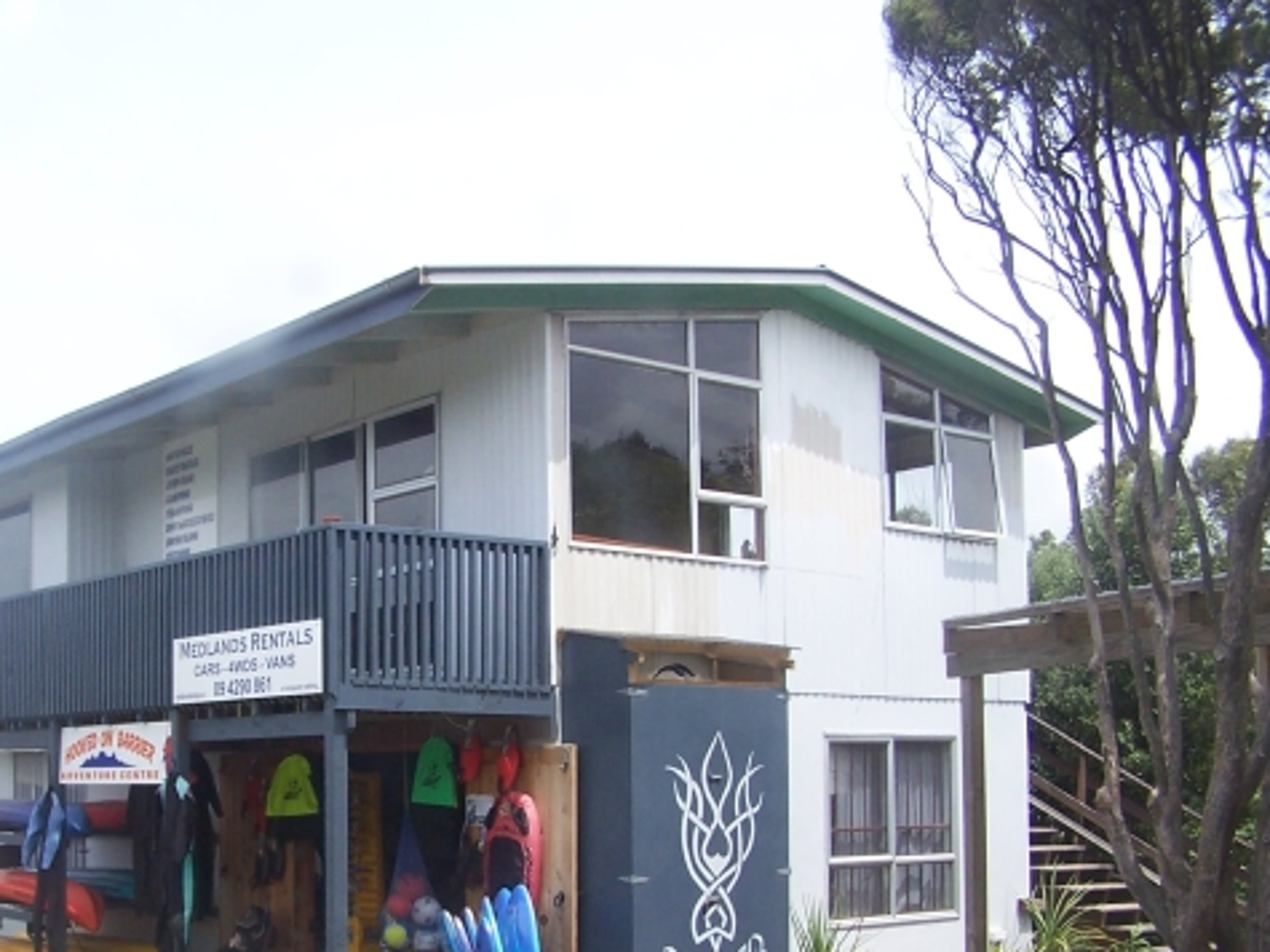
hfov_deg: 30.0
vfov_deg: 22.8
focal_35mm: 64
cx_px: 385
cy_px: 685
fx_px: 2347
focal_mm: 6.3
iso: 80
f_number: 4
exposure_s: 1/750
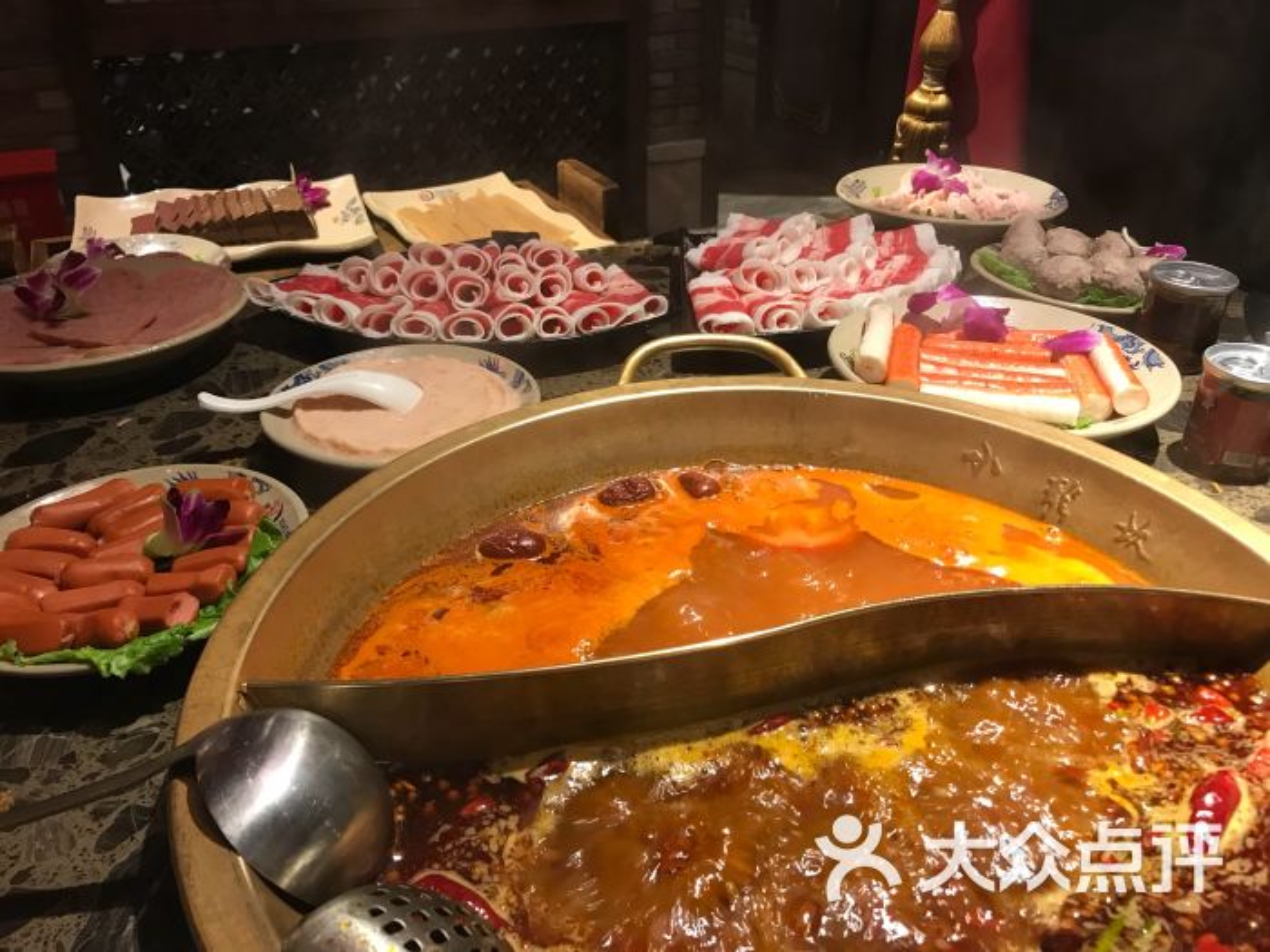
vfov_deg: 49.7
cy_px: 476
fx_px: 1027
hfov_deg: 63.4
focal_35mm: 28
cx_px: 635
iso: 50
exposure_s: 1/17
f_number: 1.8
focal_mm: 3.99
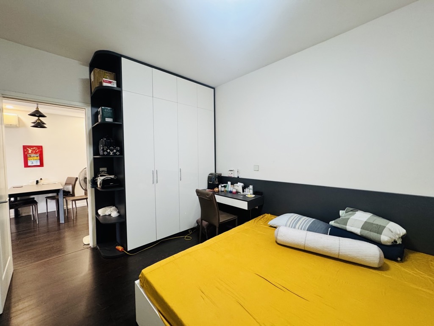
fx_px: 176
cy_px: 163
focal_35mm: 14
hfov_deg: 102.1
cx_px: 217
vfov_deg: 85.7
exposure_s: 1/50
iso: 200
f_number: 2.2
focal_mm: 2.22
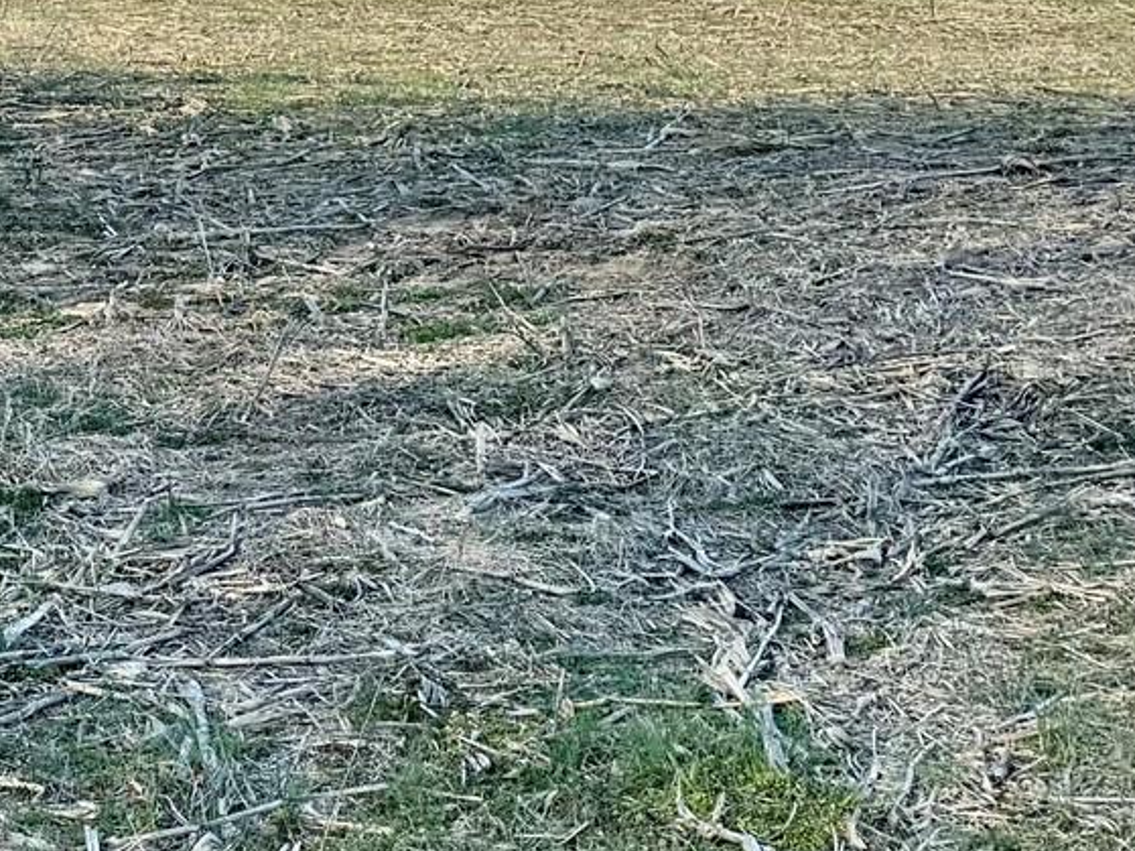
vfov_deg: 16.7
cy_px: 181
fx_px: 2885
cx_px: -751
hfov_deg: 18.6
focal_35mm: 88
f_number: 1.78
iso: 80
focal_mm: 6.86
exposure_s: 1/2604
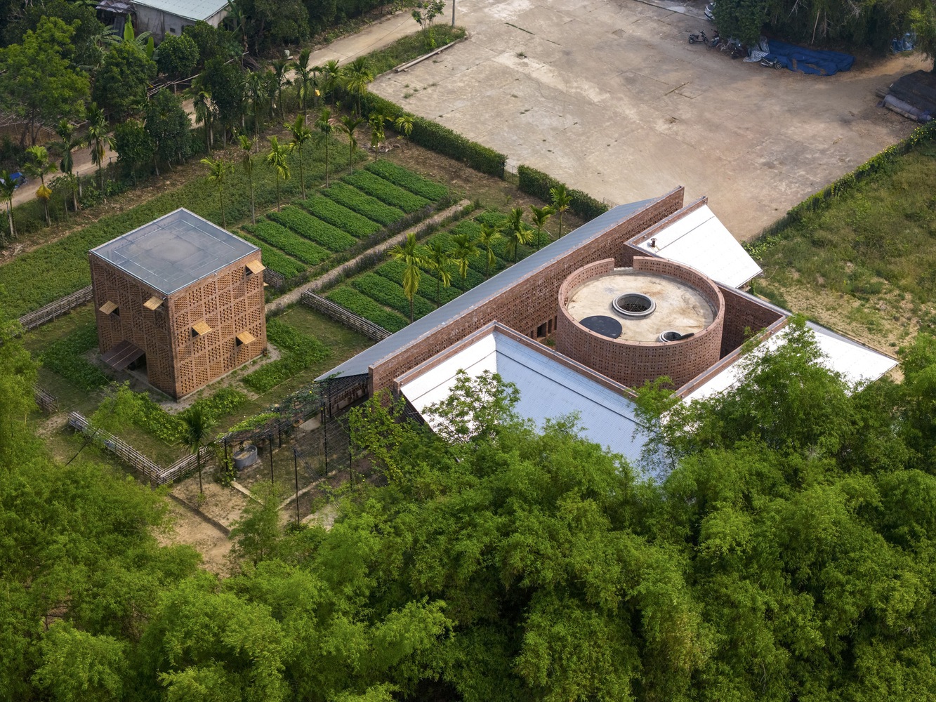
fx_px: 1893
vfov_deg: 21.0
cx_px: 468
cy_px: 351
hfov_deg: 27.8
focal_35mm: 70
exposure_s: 1/3000
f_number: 2.8
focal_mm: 19.35
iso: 180
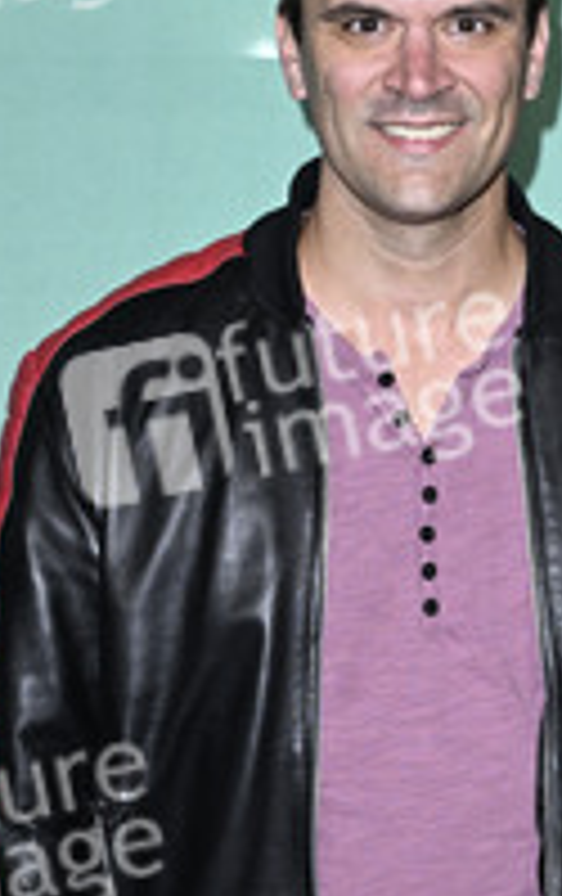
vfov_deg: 21.5
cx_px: 423
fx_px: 2344
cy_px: 626
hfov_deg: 13.6
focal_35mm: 96
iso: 1600
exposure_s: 1/200
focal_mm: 47
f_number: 5.6
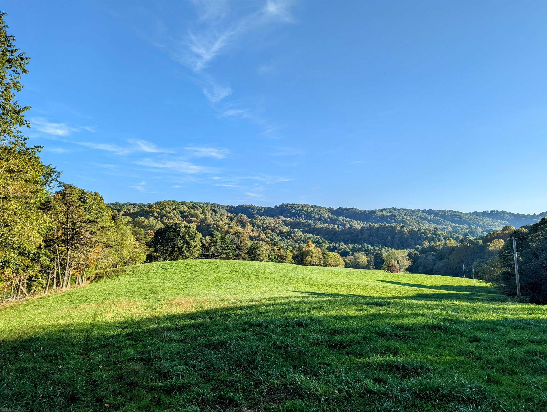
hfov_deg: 71.5
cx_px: 274
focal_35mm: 24
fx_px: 380
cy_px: 206
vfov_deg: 56.9
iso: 45
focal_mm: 6.81
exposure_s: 1/1825
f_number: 1.85
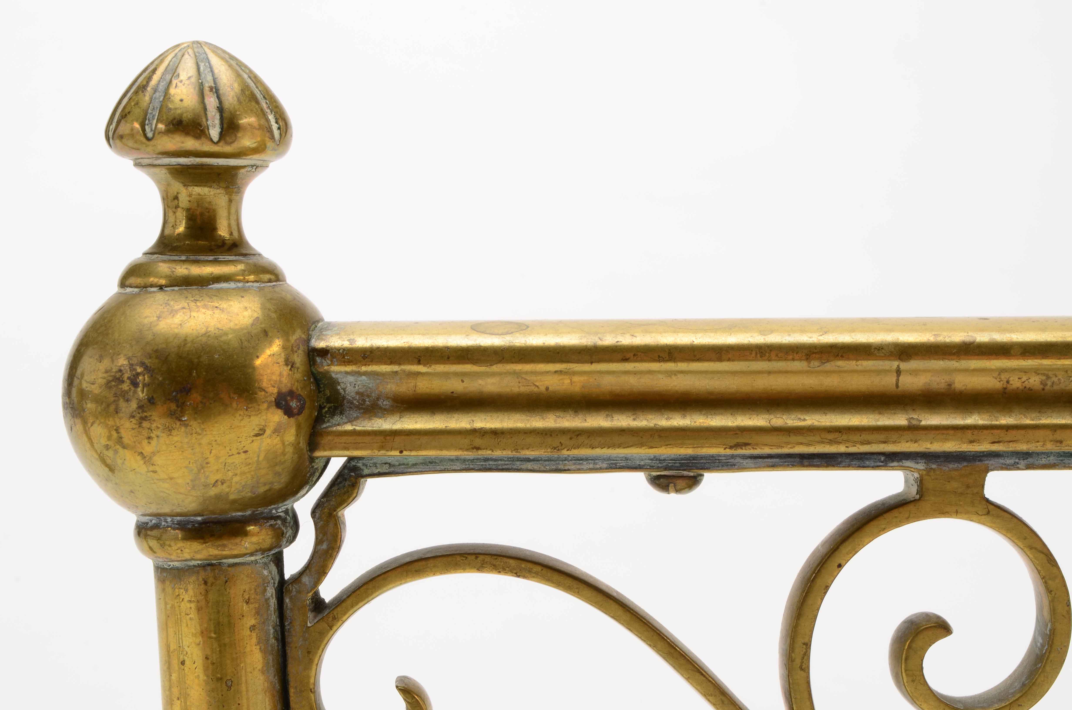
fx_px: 2452
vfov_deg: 16.5
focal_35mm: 82
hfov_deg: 24.7
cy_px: 355
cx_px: 536
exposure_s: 1/160
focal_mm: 55
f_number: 22
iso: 100
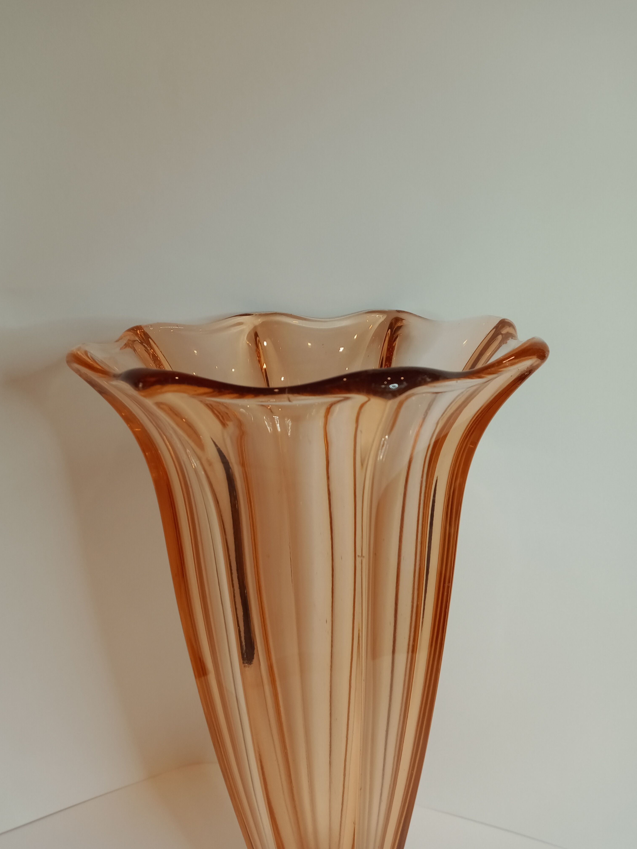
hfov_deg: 49.8
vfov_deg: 63.4
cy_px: 412
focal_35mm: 28
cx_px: 316
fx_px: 687
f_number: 2
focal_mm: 3.54
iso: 121
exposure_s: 1/50
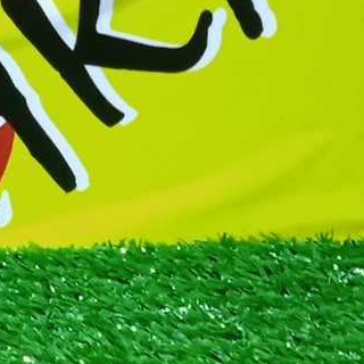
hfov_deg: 10.5
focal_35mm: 161
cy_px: 209
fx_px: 1915
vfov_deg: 10.9
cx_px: -177
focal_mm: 3.43
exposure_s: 1/16.7
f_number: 2.2
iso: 861
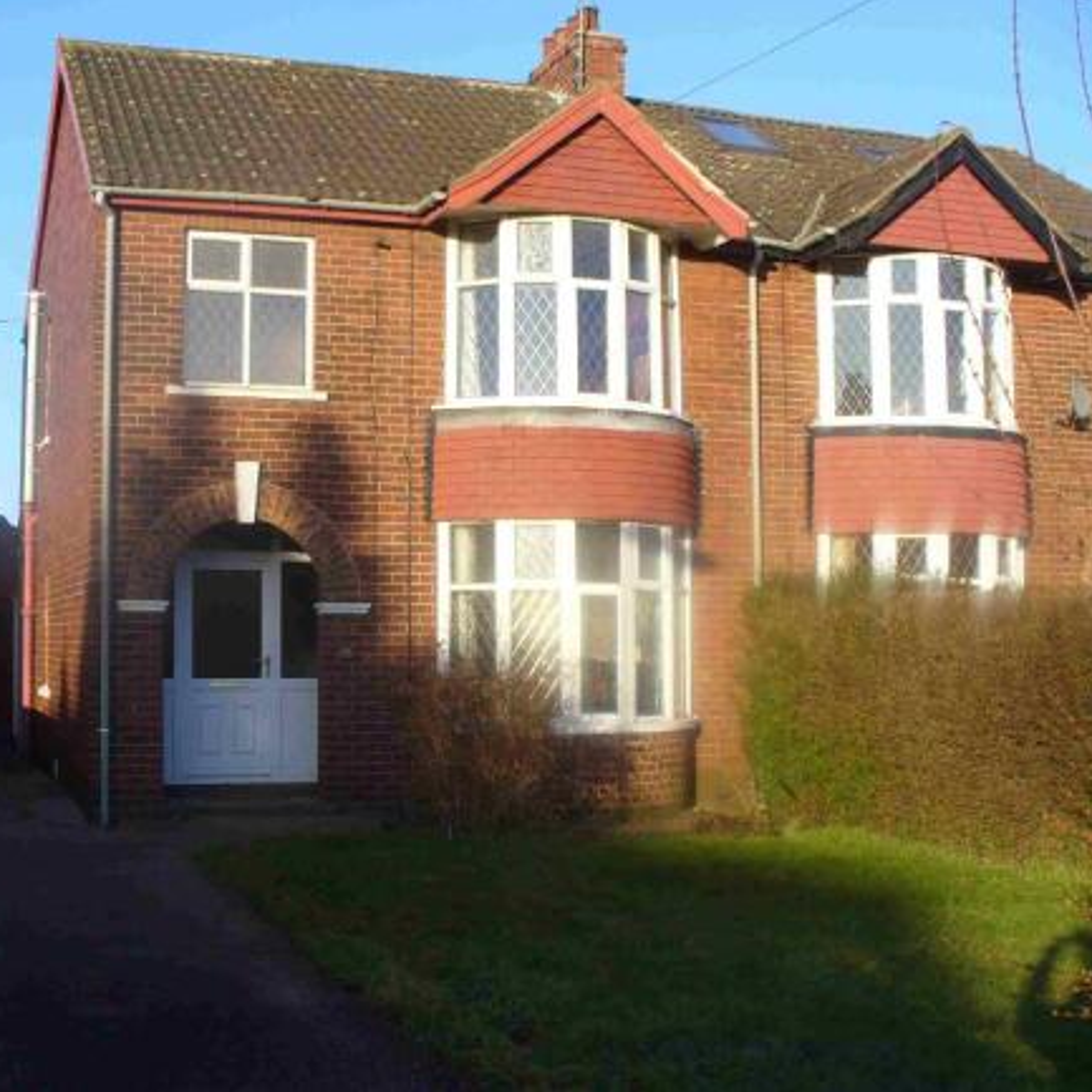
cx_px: 380
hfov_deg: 38.0
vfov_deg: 38.3
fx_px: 1570
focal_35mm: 44
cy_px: 543
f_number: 5.6
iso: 80
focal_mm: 6.1
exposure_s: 1/125
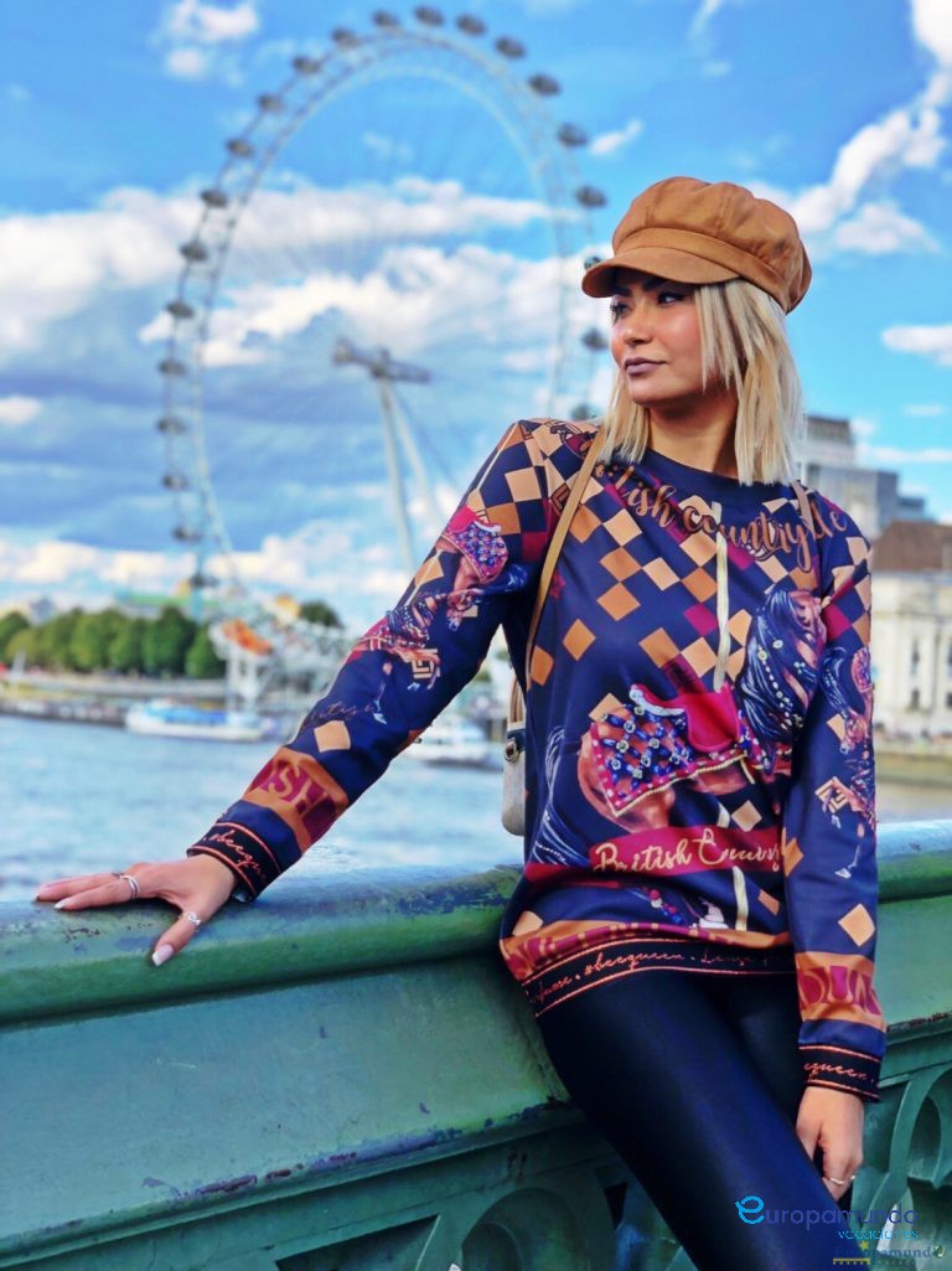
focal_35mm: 52
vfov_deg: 36.8
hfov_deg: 28.0
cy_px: 636
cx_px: 476
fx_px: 1908
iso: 16
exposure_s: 1/357
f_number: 2.4
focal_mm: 6
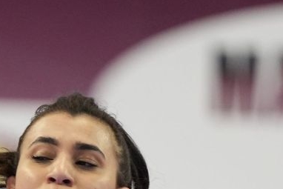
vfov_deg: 1.6
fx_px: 6598
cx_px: -101
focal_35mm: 839
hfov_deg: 2.5
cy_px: 431
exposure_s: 1/1000
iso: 3200
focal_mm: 178
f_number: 2.8
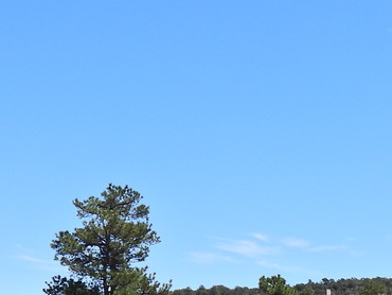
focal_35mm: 121
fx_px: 1371
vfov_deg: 11.8
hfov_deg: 15.9
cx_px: 400
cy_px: 407
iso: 100
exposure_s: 1/1600
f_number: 3.2
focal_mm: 6.2
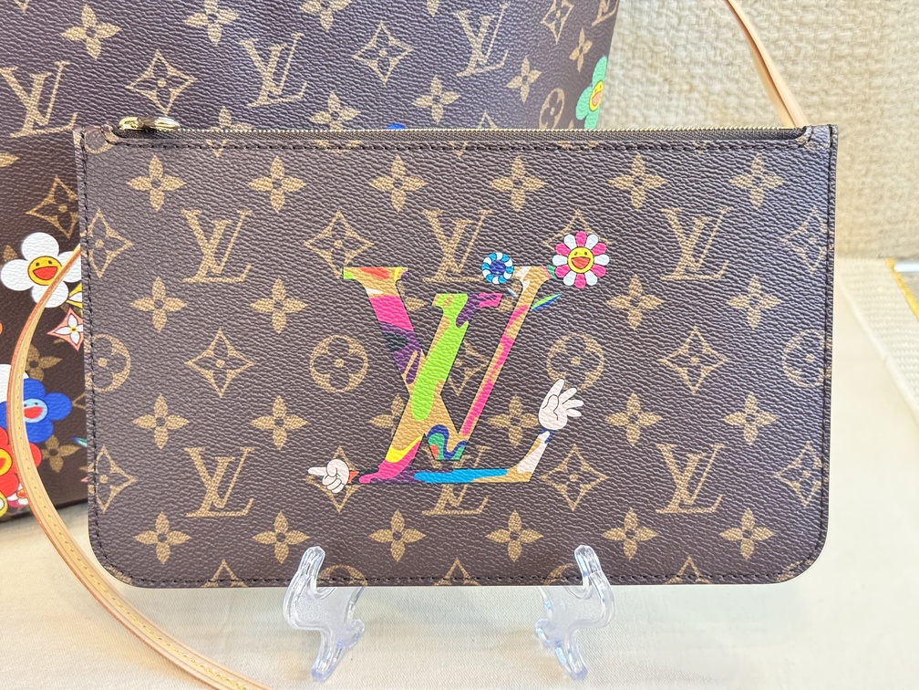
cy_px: 345
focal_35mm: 48
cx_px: 460
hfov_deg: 39.7
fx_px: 1274
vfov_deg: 30.3
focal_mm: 6.76
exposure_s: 1/33
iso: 400
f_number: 1.78
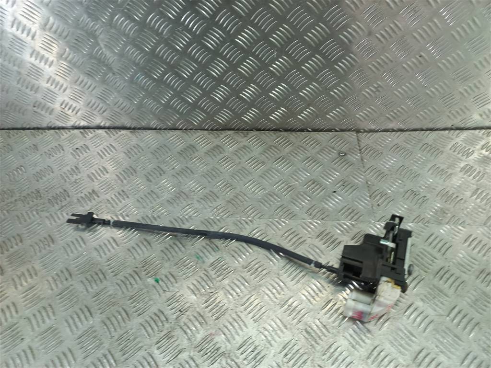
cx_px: 246
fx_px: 355
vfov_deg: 54.9
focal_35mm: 25
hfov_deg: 69.4
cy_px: 184
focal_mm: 4.6
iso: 64
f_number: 1.8
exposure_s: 1/50
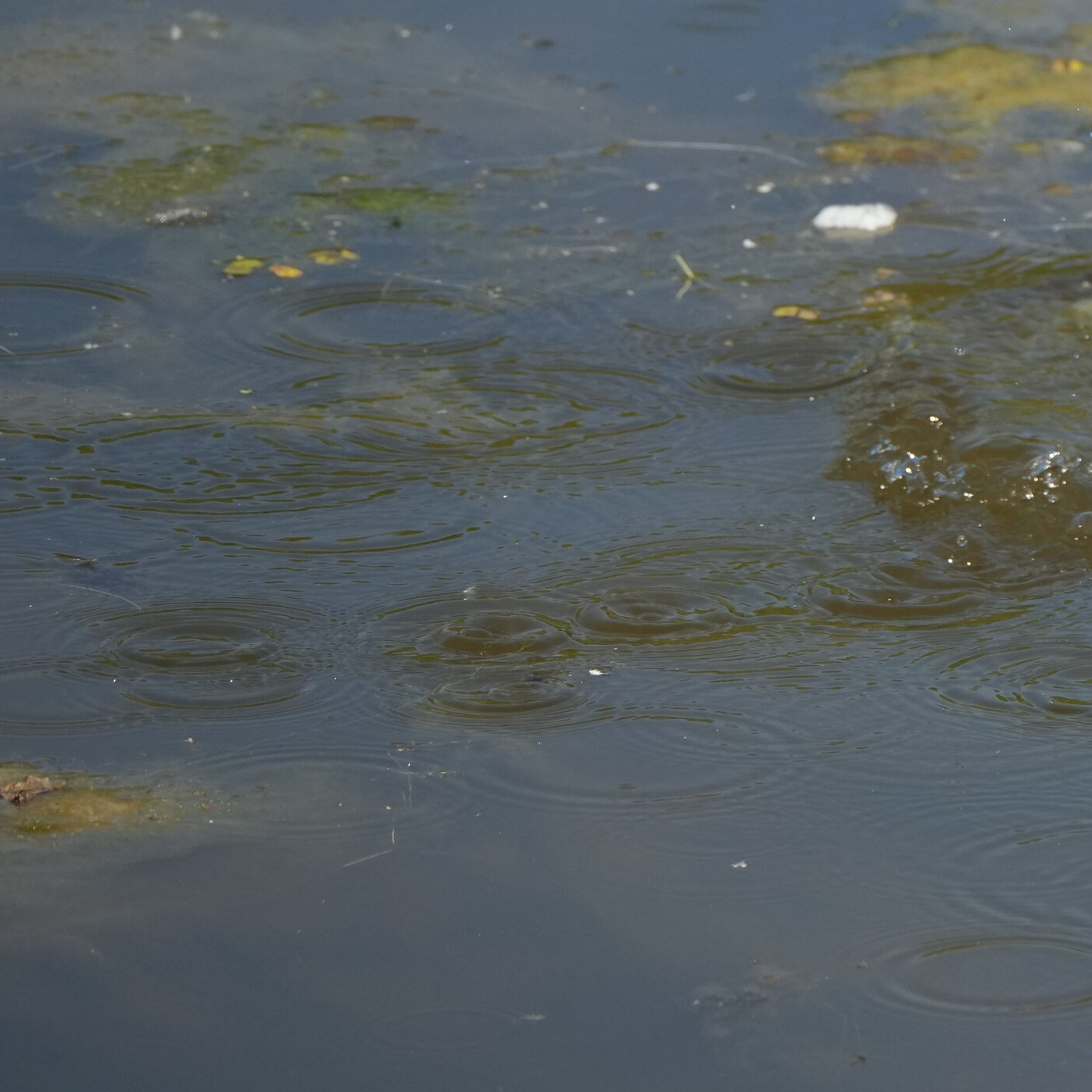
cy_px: 322
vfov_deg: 2.8
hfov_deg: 2.8
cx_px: 1668
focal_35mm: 620
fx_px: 22128
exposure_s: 1/2500
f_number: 6.3
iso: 800
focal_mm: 236
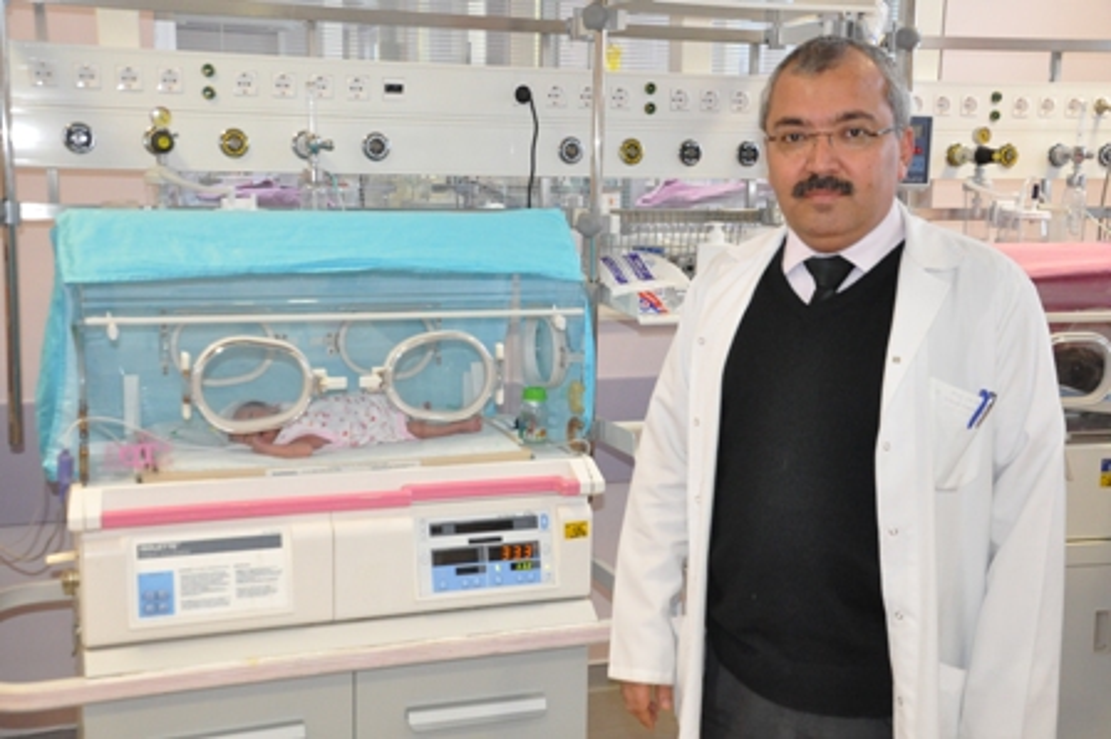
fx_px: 1480
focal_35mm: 48
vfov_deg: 28.0
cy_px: 370
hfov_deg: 41.1
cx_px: 556
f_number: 5.6
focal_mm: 32
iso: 2500
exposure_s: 1/80
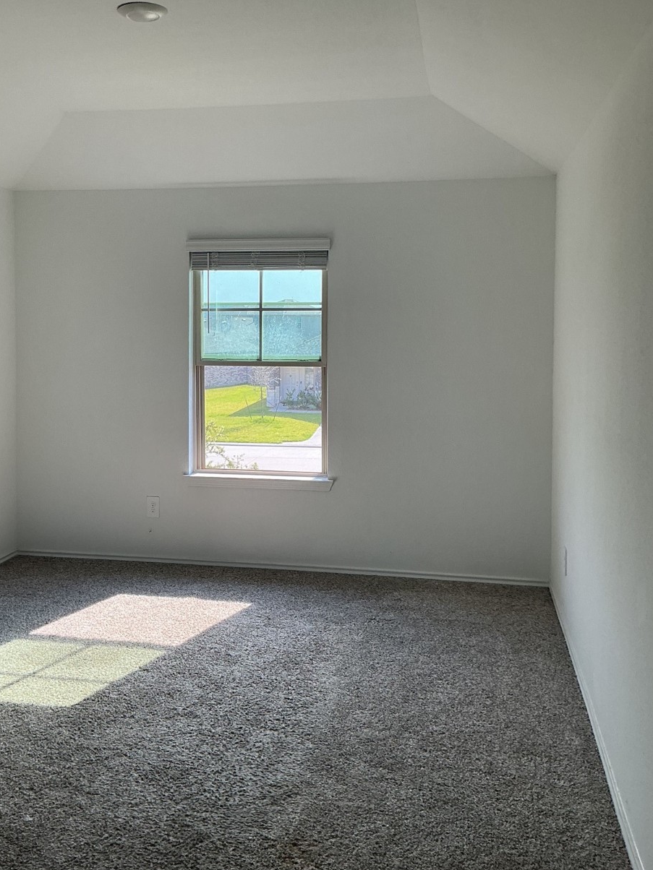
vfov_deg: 49.9
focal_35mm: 37
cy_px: 365
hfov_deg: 38.5
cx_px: 264
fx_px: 931
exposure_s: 1/167
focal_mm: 3
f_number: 1.8
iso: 25
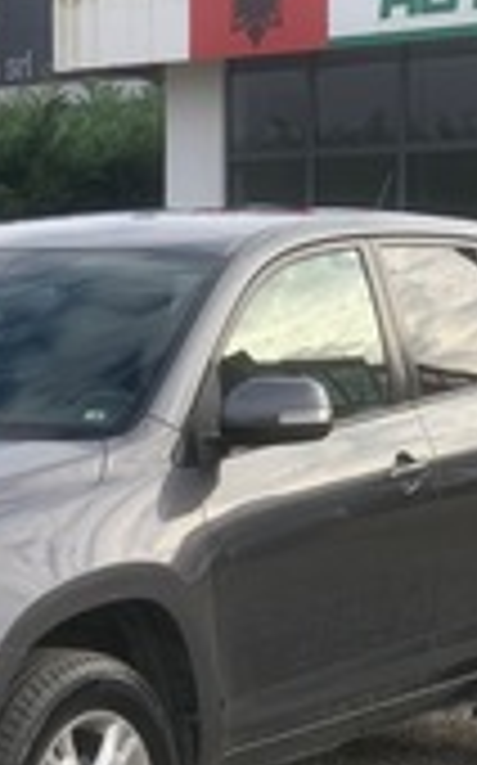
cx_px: 27
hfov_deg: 11.1
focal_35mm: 117
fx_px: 2438
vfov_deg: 17.8
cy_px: 508
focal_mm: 6
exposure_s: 1/243
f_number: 2.4
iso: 16
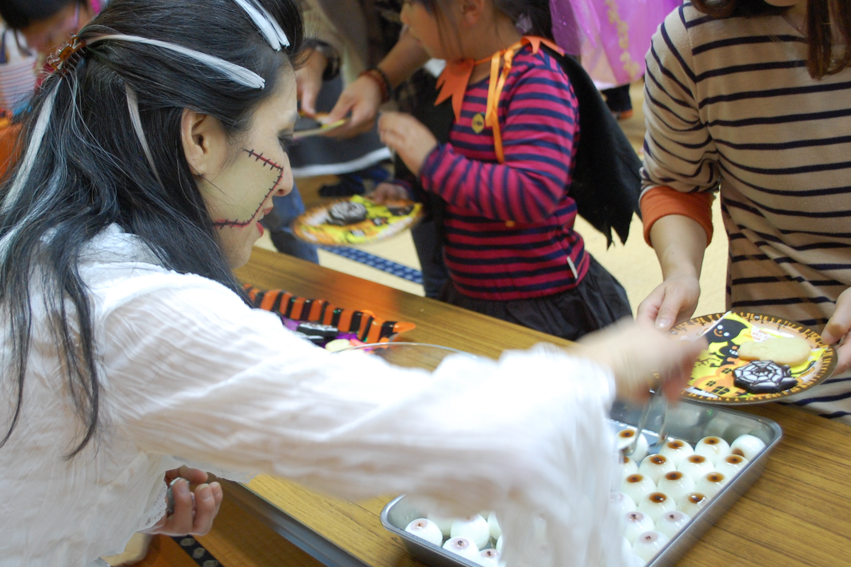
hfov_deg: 43.5
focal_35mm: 45
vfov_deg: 29.8
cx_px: 361
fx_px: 1064
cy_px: 219
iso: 800
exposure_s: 1/13
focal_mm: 24
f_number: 4.2
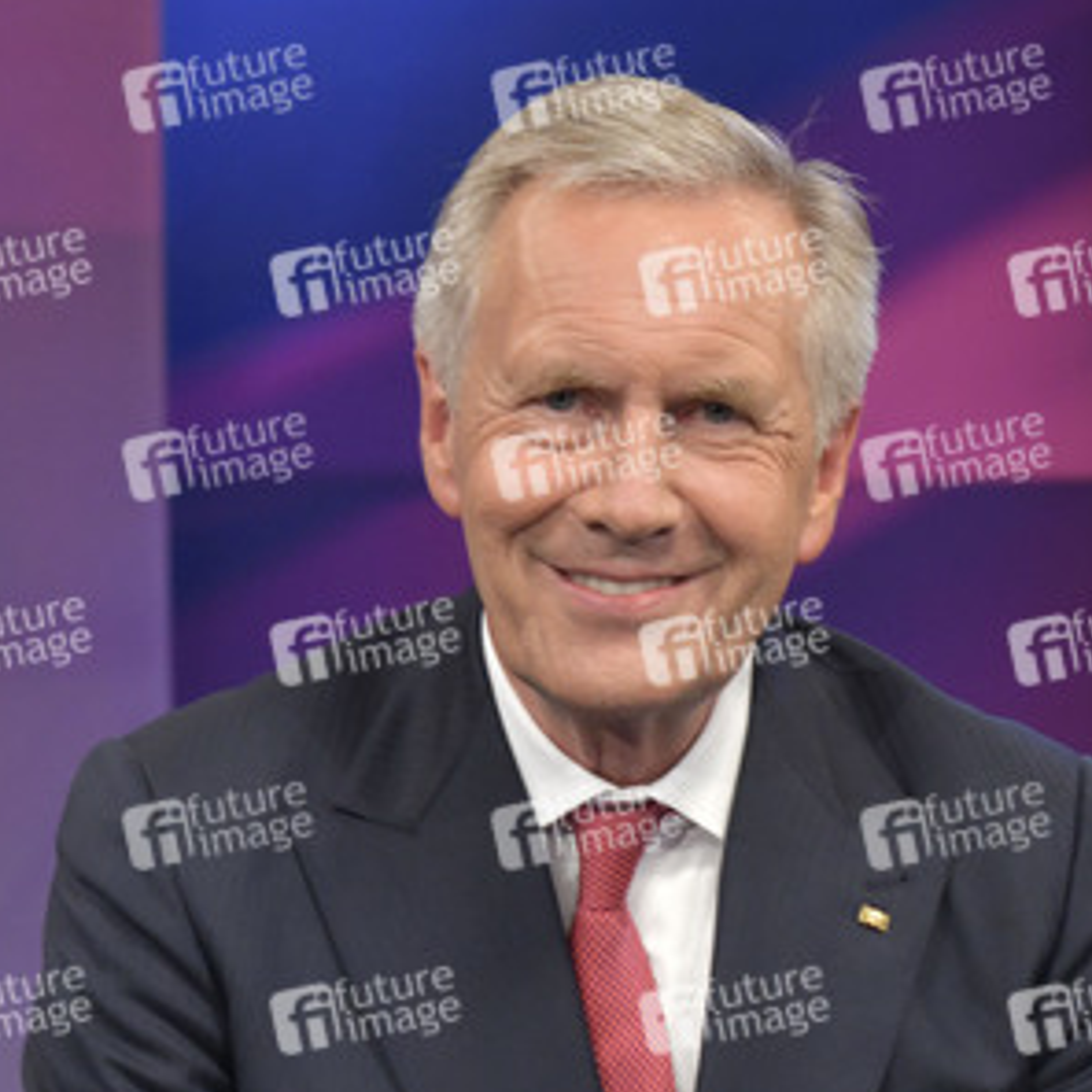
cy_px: 550
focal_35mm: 75
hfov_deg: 23.0
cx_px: 636
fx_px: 2677
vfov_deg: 23.1
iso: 1600
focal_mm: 58
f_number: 5.6
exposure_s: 1/160
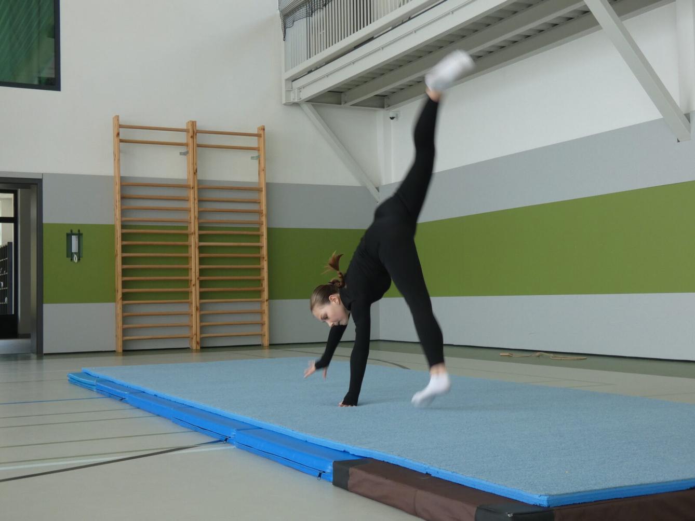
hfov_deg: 39.7
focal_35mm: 48
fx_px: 964
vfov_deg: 30.3
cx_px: 348
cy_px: 260
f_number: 3.8
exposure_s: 1/80
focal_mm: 8.6
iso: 160
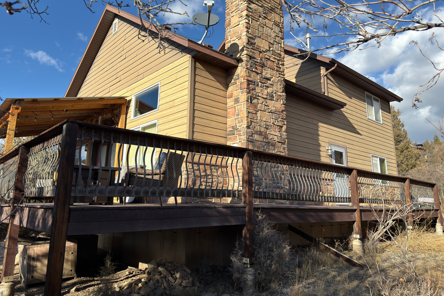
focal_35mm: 26
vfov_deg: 49.4
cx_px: 216
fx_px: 321
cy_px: 125
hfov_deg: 69.4
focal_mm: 6.76
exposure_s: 1/1458
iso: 64
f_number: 1.78
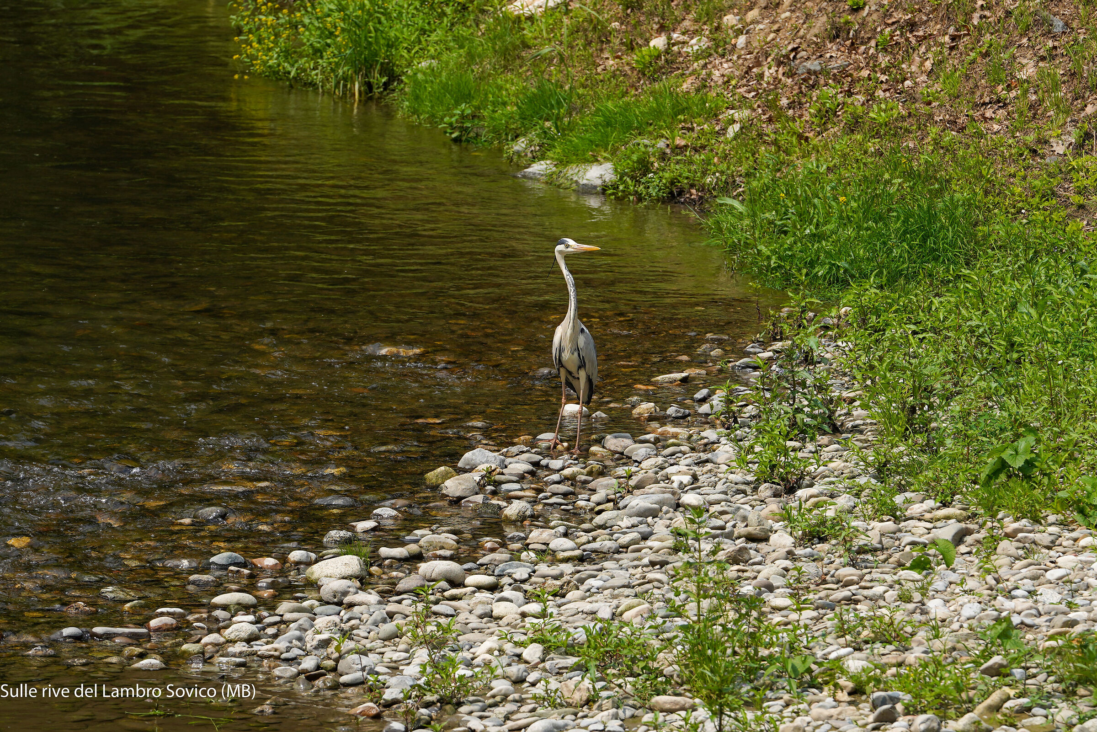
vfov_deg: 4.6
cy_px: 366
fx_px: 9143
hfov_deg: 6.9
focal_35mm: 300
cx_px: 548
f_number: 8
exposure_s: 1/500
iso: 200
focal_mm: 200
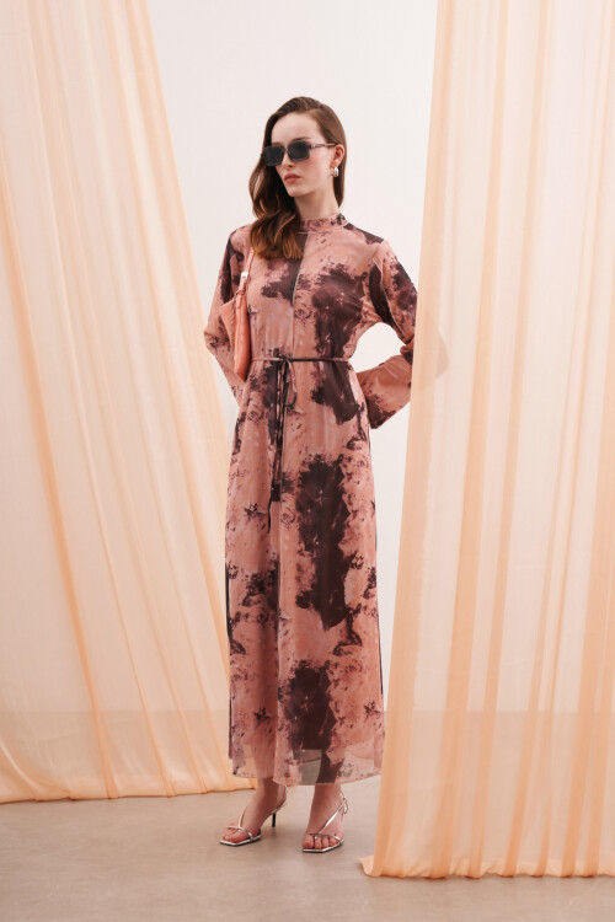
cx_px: 308
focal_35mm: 54
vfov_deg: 36.9
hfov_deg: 25.1
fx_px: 1384
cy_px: 461
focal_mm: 54
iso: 400
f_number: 11
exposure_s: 1/160
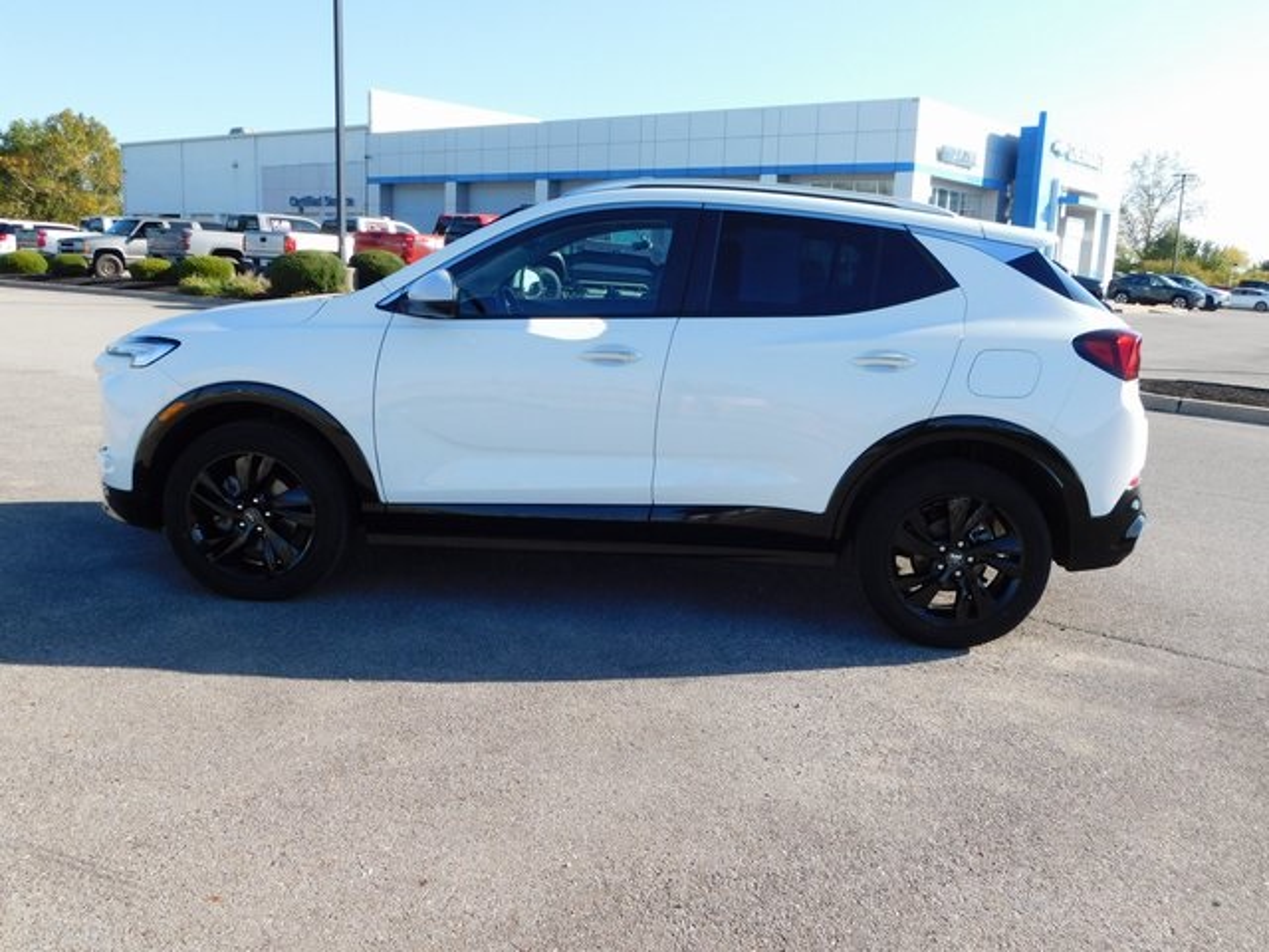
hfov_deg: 60.0
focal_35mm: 30
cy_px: 476
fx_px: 1100
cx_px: 634
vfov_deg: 46.8
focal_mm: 5.3
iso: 125
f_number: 3.2
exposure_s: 1/800
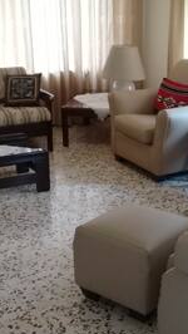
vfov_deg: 35.9
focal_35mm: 58
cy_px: 193
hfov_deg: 20.8
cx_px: 103
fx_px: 513
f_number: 2.2
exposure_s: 1/40
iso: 160
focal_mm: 3.3
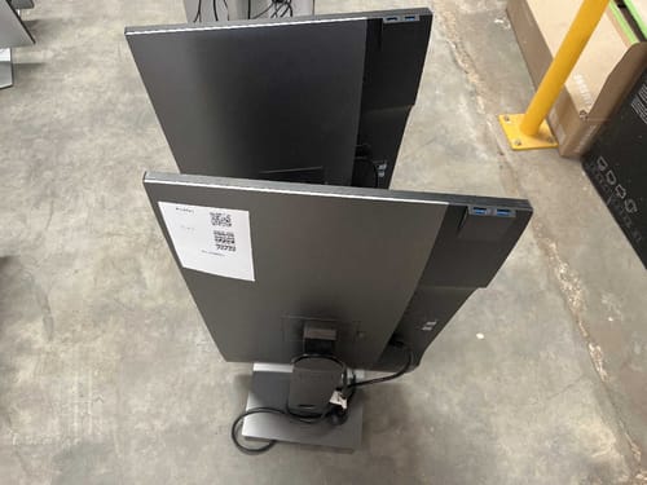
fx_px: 486
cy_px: 242
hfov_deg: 67.3
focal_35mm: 26
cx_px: 324
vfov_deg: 53.1
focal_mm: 5.1
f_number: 1.6
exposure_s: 1/50
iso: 125
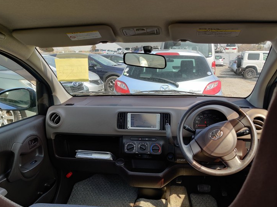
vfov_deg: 46.8
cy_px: 110
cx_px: 144
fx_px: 240
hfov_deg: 59.9
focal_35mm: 30
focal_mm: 4.75
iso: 100
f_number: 1.65
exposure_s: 1/356
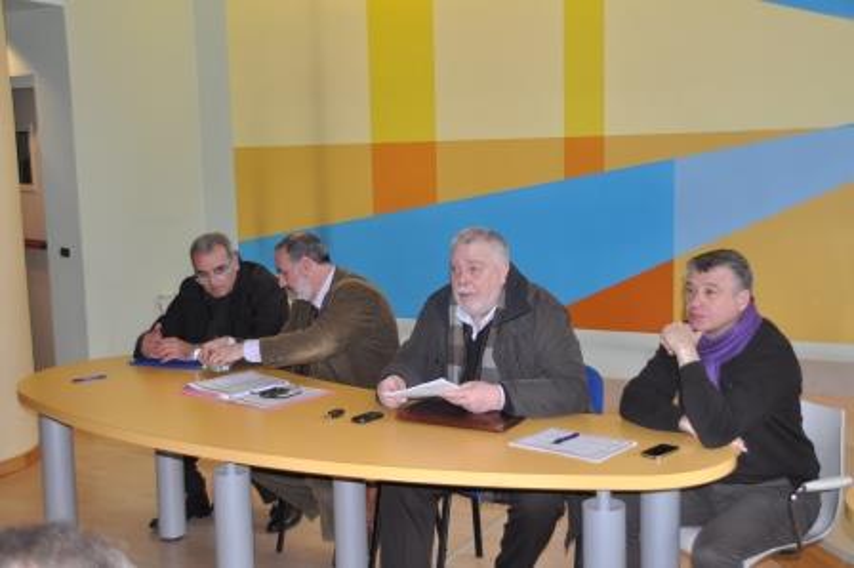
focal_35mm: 44
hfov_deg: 45.0
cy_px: 284
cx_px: 427
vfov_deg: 30.8
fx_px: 1031
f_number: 4
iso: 320
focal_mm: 29
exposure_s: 1/80
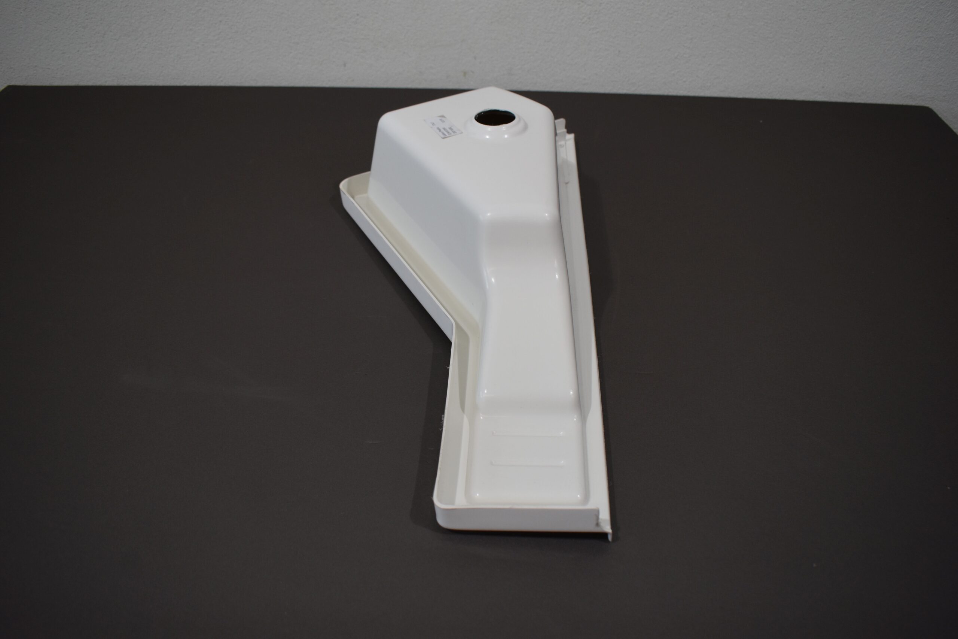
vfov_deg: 43.6
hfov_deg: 61.9
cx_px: 479
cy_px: 320
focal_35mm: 30
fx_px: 798
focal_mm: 20
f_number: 4.5
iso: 400
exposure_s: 1/250
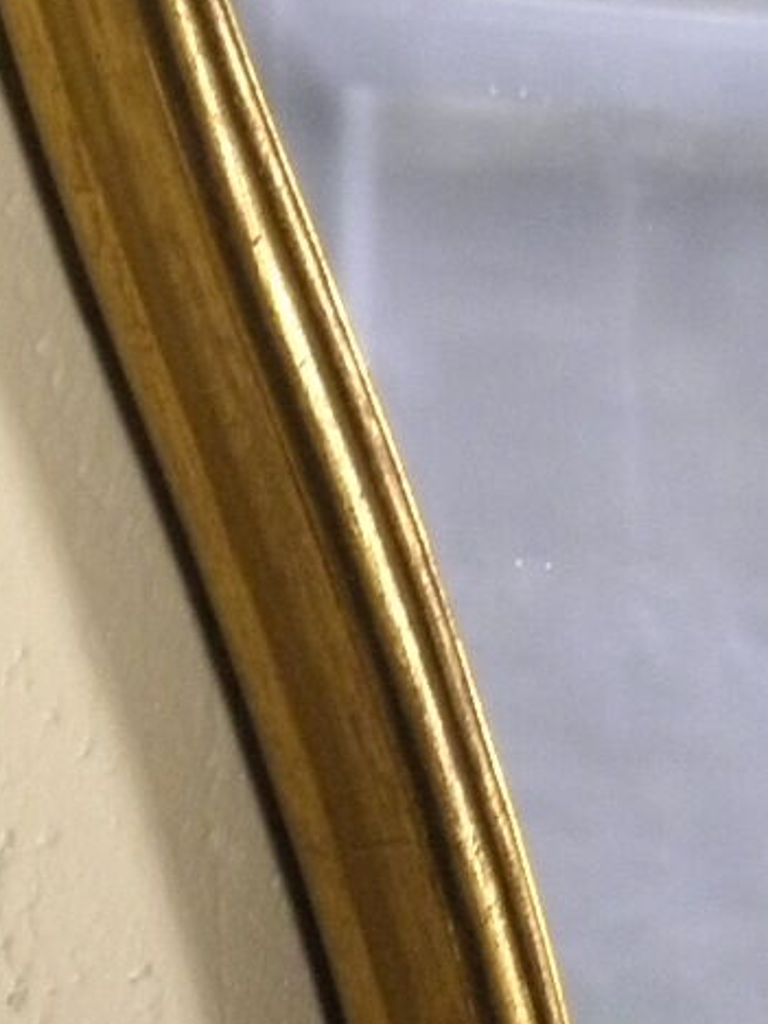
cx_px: 1002
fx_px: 17157
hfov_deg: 2.6
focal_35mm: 580
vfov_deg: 3.4
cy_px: -418
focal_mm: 19
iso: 200
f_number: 4.7
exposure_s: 1/60
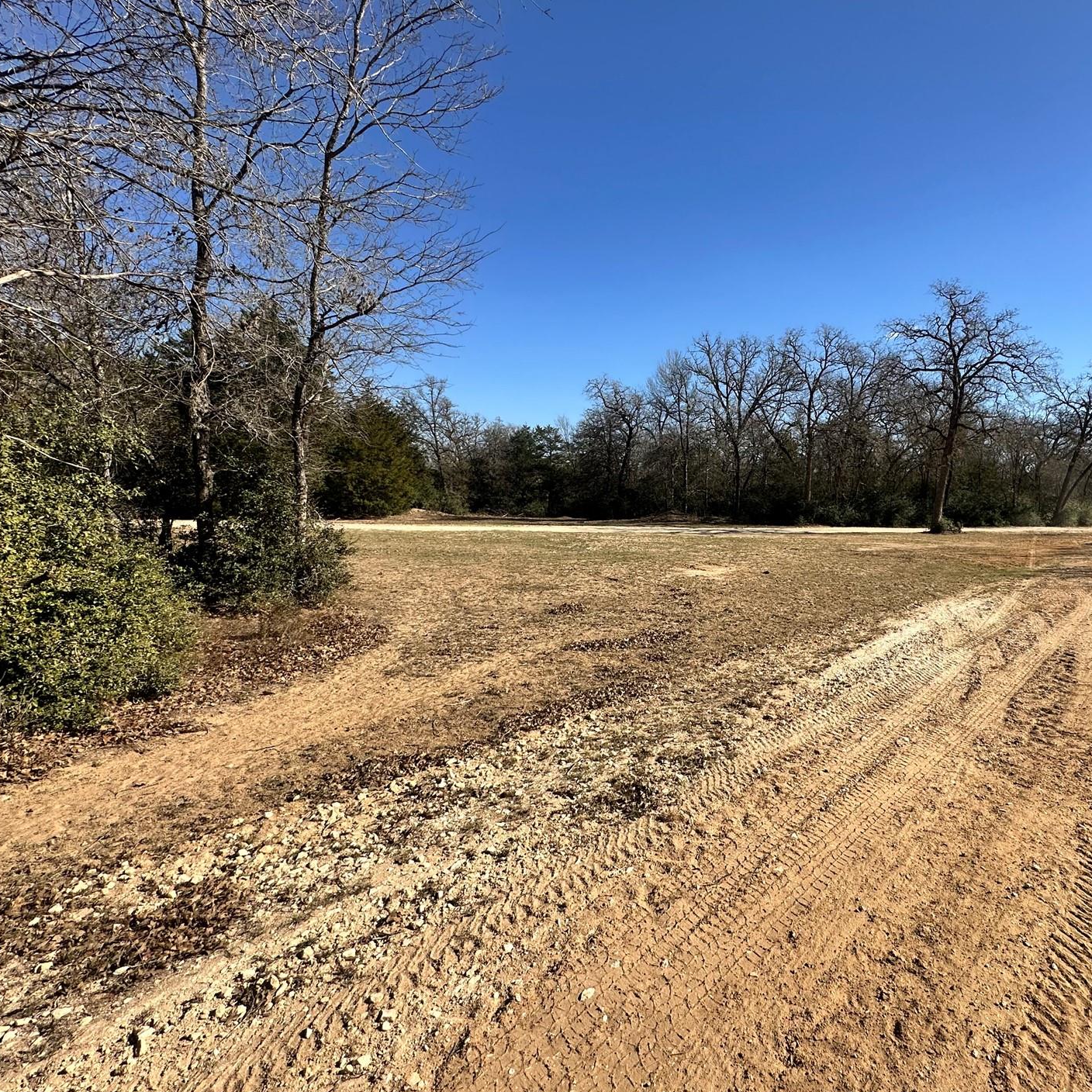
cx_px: 712
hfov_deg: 78.5
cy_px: 545
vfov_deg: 80.7
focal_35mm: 18
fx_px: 642
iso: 40
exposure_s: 1/1916
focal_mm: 2.22
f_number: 2.2
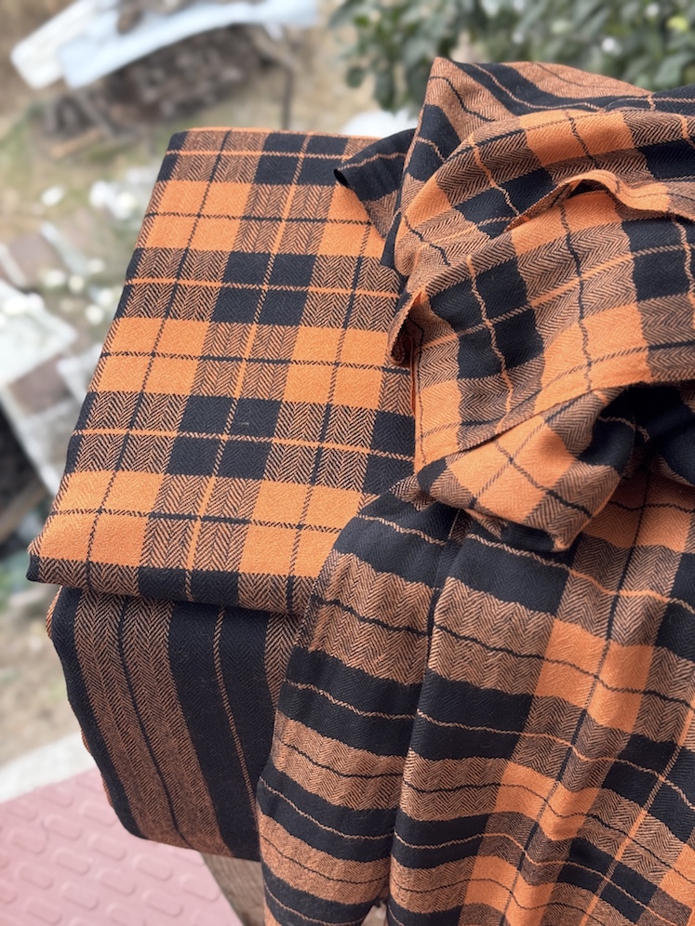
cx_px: 348
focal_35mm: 48
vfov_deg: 39.7
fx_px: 1285
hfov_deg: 30.3
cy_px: 463
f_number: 1.78
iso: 64
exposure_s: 1/284
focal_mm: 6.76
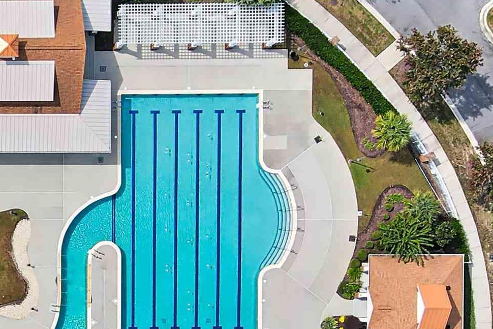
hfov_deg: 22.5
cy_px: 336
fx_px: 1082
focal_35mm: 79
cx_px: -177
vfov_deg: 16.9
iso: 100
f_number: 2.8
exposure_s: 1/640
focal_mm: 4.5
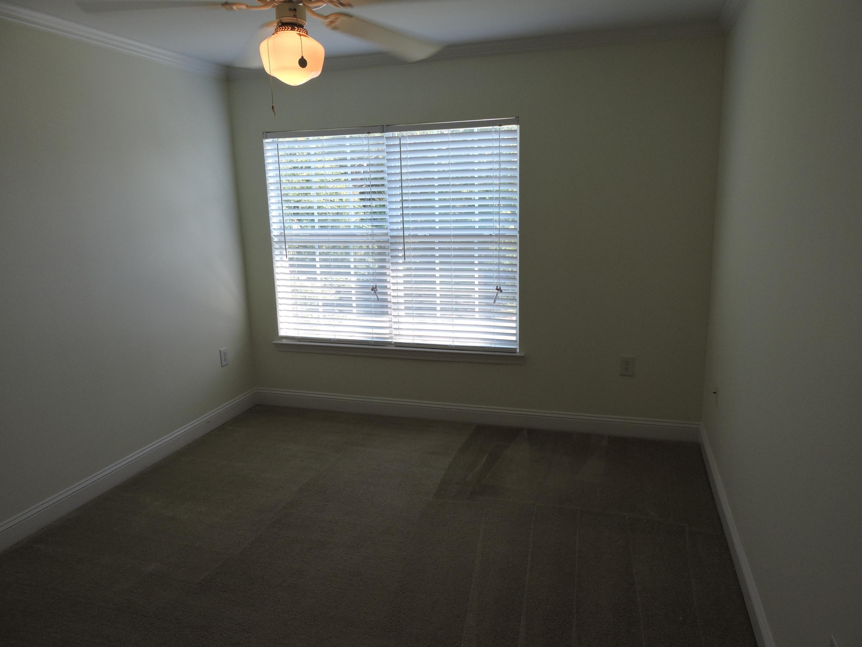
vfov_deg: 56.8
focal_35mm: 24
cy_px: 324
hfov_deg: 71.6
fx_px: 598
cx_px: 431
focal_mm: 4.3
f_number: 3.3
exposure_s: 1/100
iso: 100
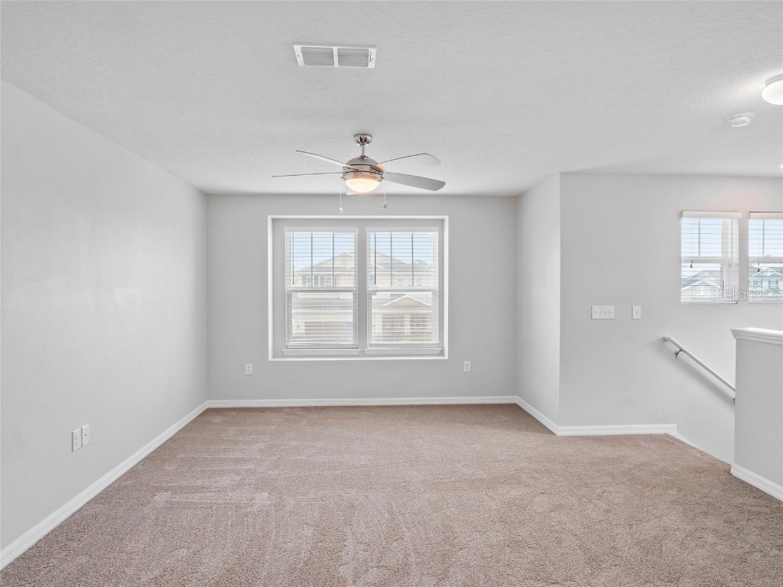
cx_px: 392
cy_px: 294
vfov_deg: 66.0
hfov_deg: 81.7
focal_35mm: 20
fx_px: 452
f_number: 8
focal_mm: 10
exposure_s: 1/60
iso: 1600
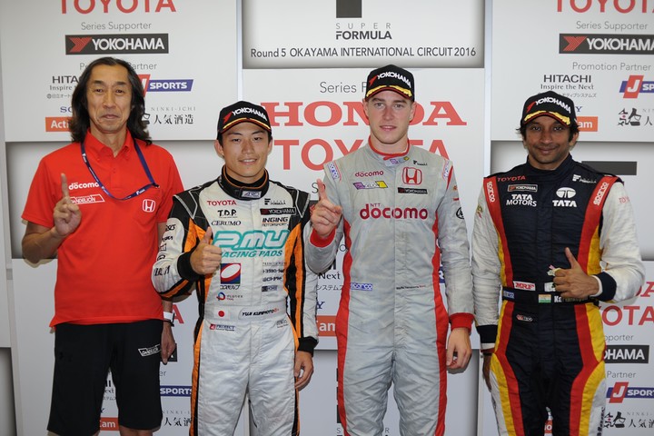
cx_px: 327
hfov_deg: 54.4
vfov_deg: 37.9
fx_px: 636
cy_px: 218
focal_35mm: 35
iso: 200
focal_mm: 35
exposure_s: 1/125
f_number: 2
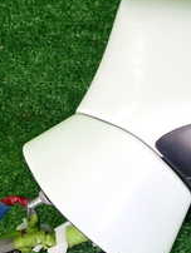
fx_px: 653
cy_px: 173
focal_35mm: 89
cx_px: 207
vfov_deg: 21.9
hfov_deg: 16.2
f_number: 2.3
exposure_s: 1/30
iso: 320
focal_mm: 5.4
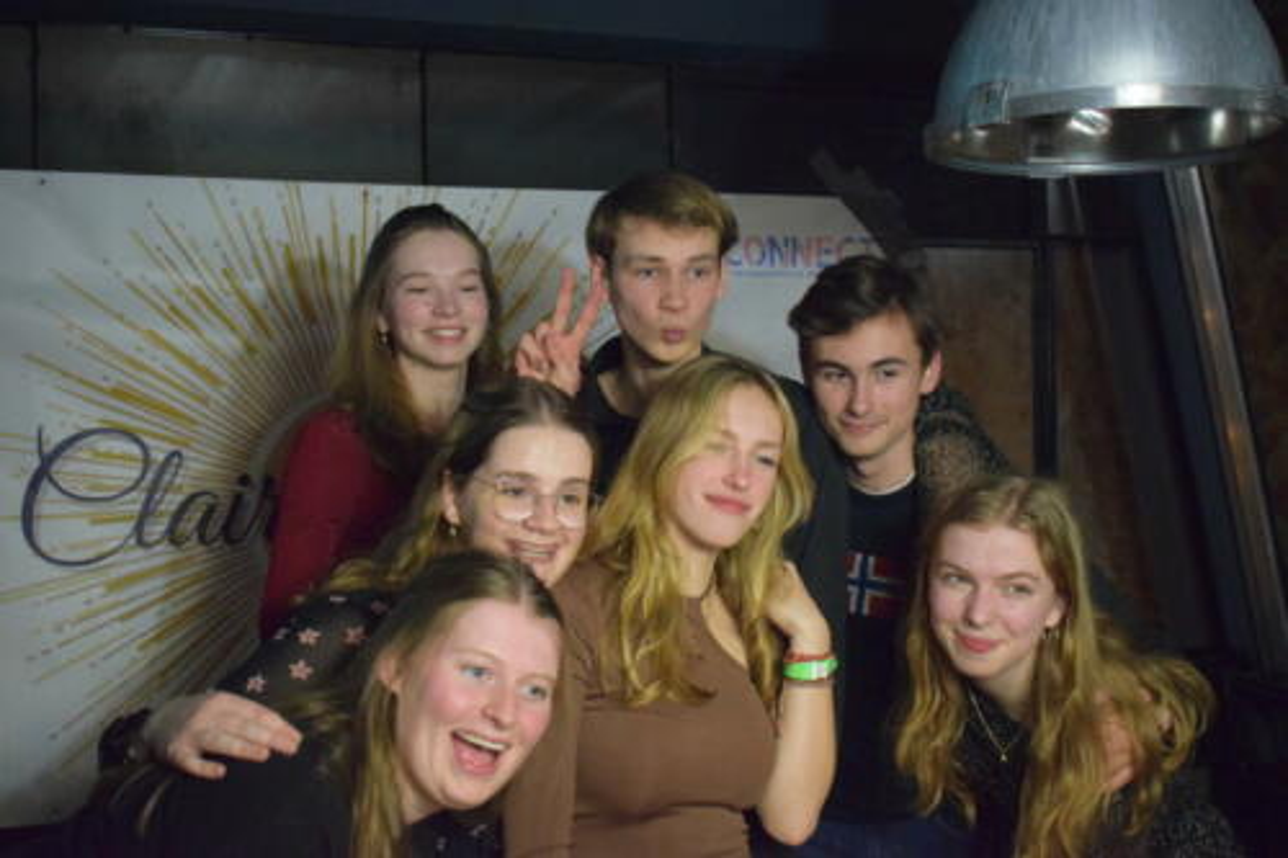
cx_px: 644
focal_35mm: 42
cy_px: 429
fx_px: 1502
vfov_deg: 31.9
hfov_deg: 46.4
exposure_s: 1/60
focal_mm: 28
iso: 6400
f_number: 4.2
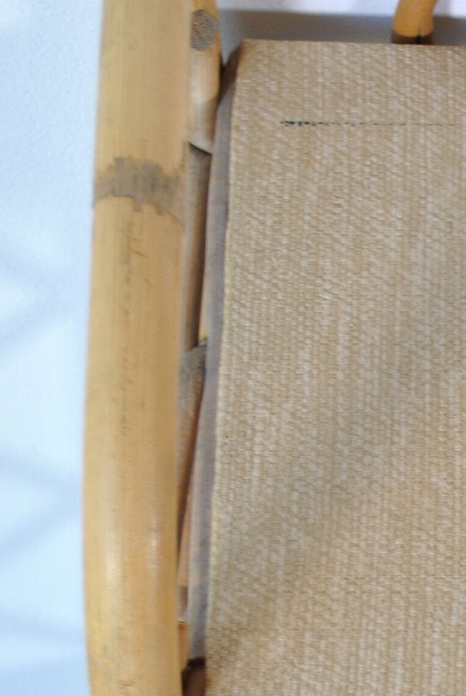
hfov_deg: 8.8
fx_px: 2943
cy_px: 656
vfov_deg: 13.3
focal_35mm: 152
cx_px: 735
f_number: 4.5
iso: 200
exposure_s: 1/50
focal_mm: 30
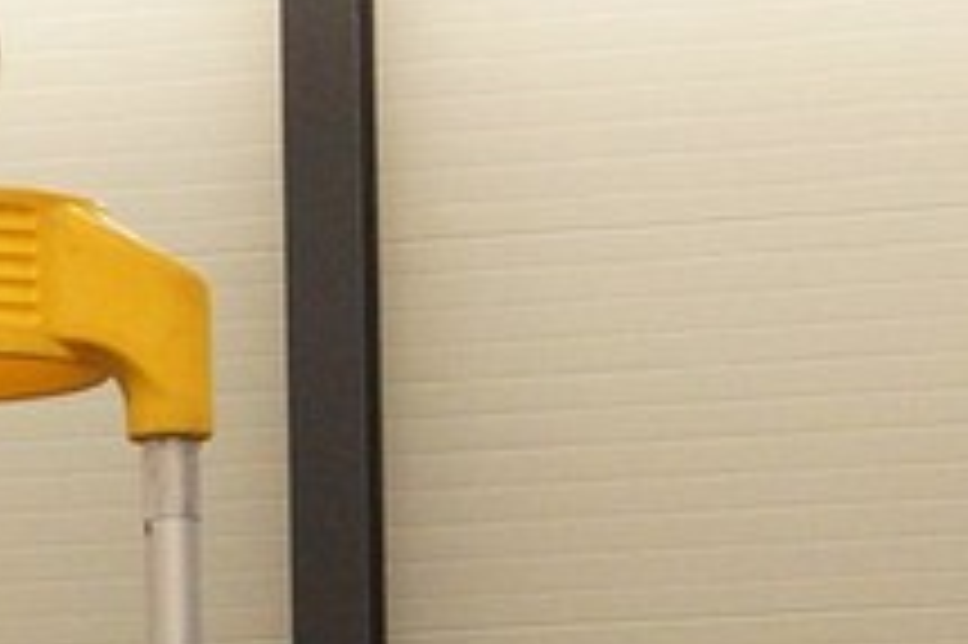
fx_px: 5374
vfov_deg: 6.6
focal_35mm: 200
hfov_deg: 10.2
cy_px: 1482
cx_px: 900
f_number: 4
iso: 1000
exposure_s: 1/160
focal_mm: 28
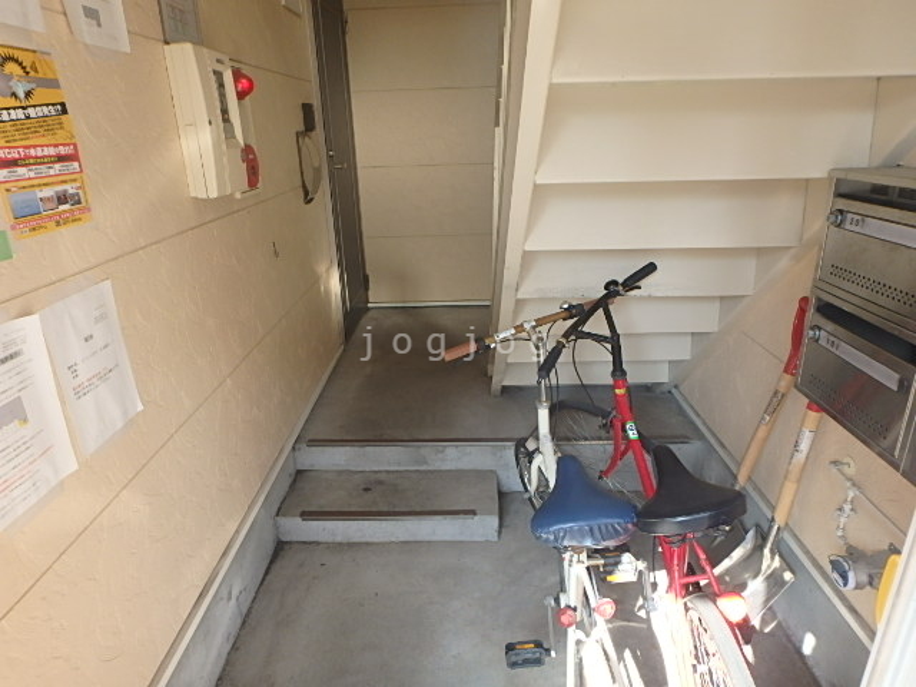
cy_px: 344
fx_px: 556
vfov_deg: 63.4
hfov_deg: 79.0
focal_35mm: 21
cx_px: 458
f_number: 3.5
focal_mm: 3.7
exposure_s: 1/60
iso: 160
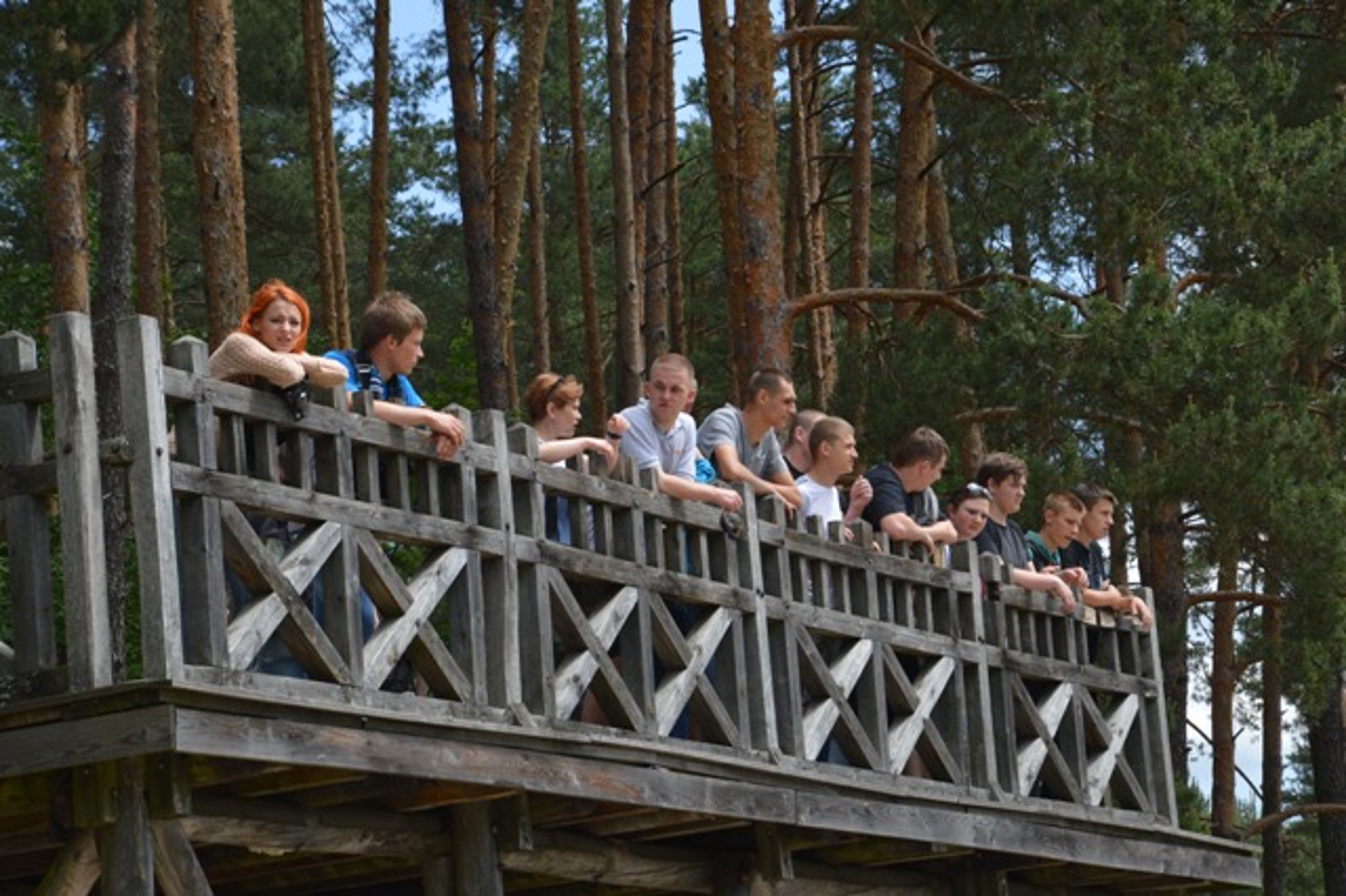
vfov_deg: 11.4
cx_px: 673
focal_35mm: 120
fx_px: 4484
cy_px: 448
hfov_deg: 17.1
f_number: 8
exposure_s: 1/250
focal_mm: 80
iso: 200
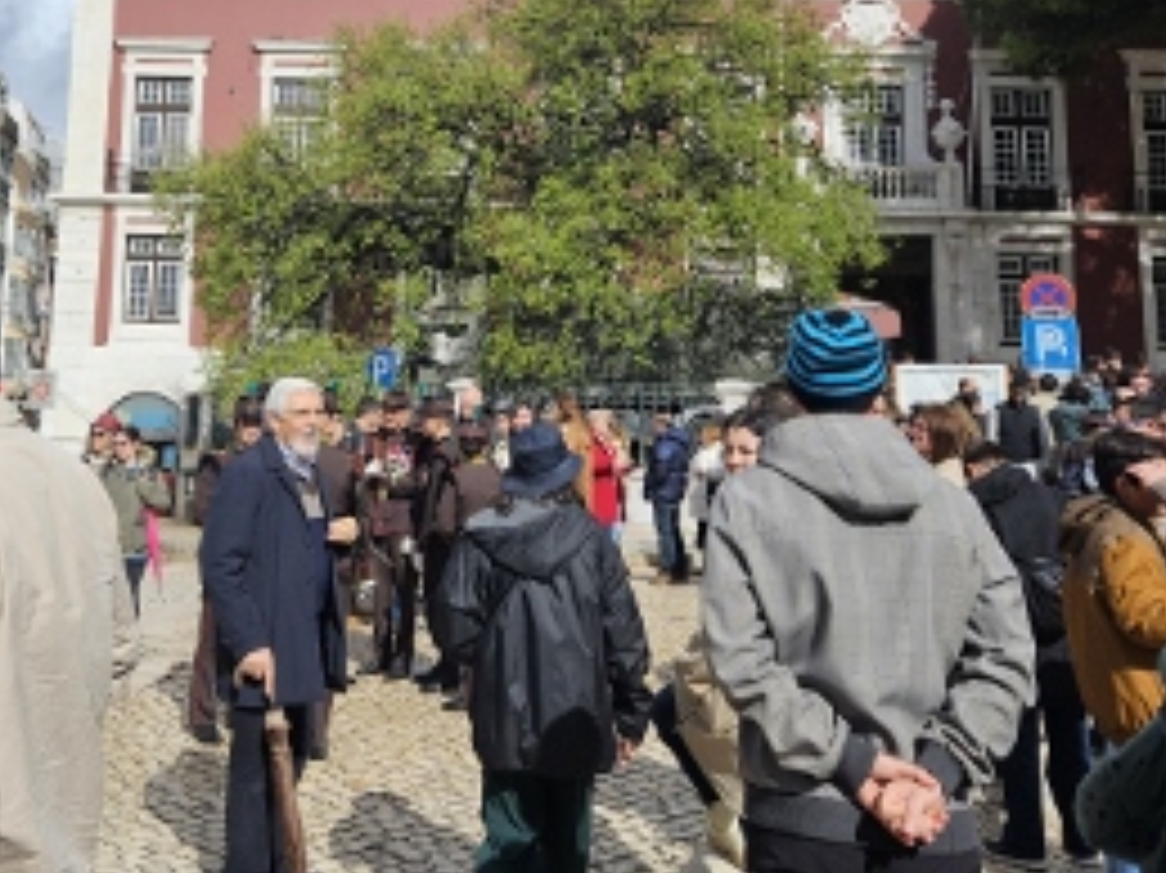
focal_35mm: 40
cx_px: 396
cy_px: 216
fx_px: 1347
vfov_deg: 35.1
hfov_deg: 46.1
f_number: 1.8
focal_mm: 5.4
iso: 25
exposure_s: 1/2404
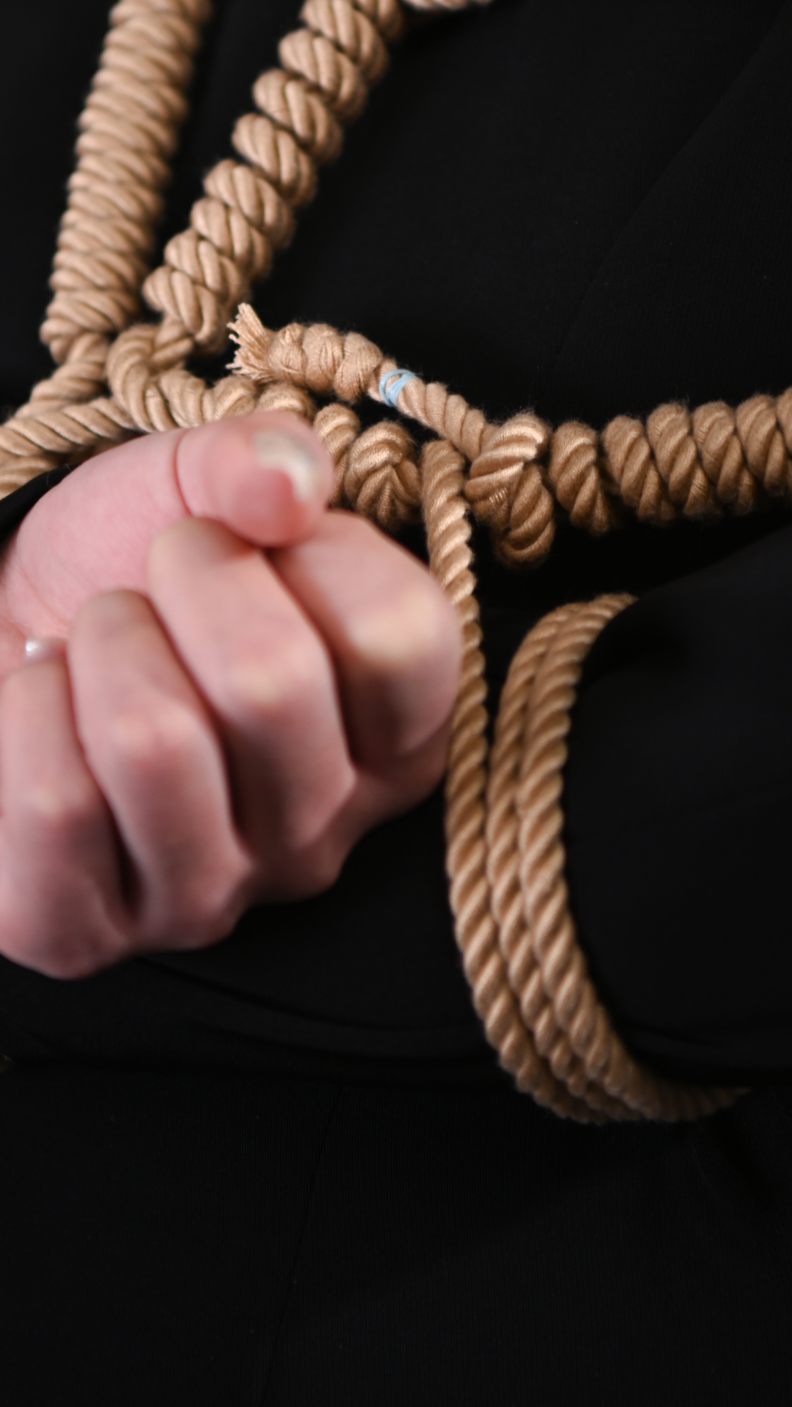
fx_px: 5451
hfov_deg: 8.3
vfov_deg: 14.6
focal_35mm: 146
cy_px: 300
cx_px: 326
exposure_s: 1/160
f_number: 2.8
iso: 100
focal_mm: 70
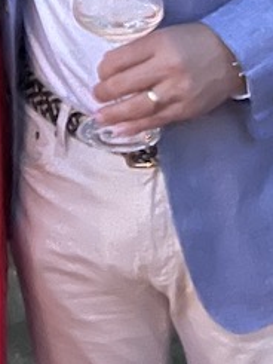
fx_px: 1187
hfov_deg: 13.0
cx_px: 36
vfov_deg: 15.5
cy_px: -240
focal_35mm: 113
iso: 1000
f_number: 1.5
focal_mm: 5.7
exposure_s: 1/17
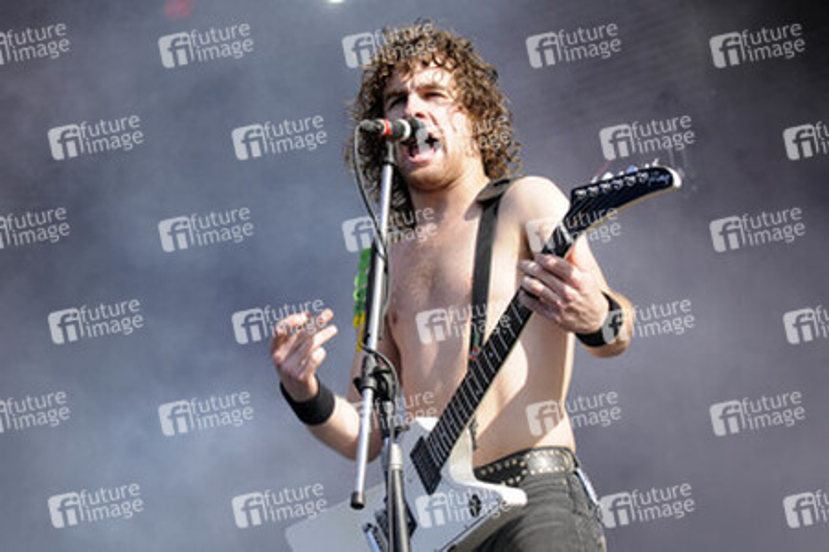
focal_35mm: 105
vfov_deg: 13.0
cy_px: 276
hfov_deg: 19.5
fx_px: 2416
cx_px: 414
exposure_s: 1/320
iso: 250
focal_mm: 70
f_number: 7.1
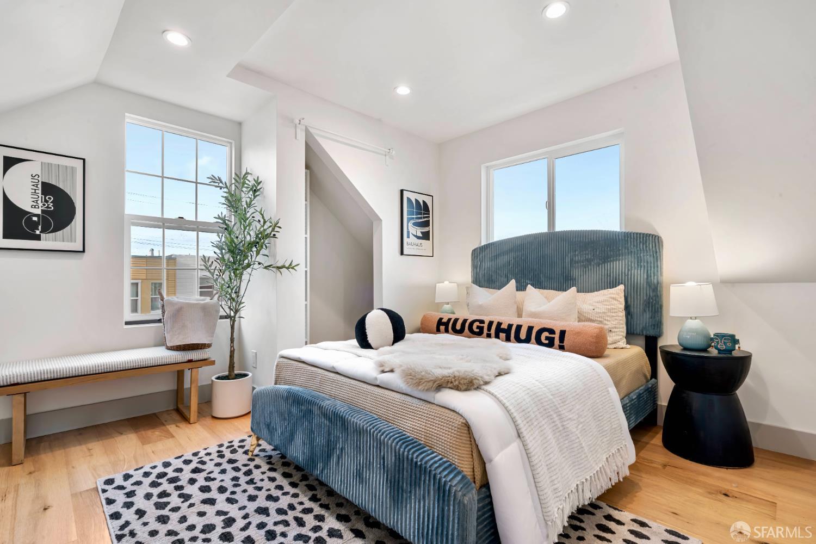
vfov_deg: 73.7
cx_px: 408
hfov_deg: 96.7
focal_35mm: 16
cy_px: 272
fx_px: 363
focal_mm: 16
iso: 320
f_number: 16
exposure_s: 1/2
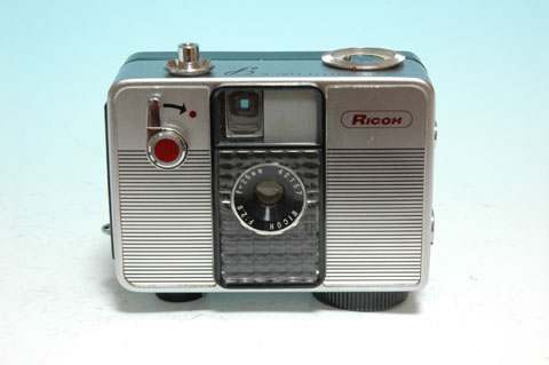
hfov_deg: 19.5
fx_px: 1600
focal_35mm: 105
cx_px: 274
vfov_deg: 13.0
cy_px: 182
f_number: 13
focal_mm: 70
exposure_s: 1
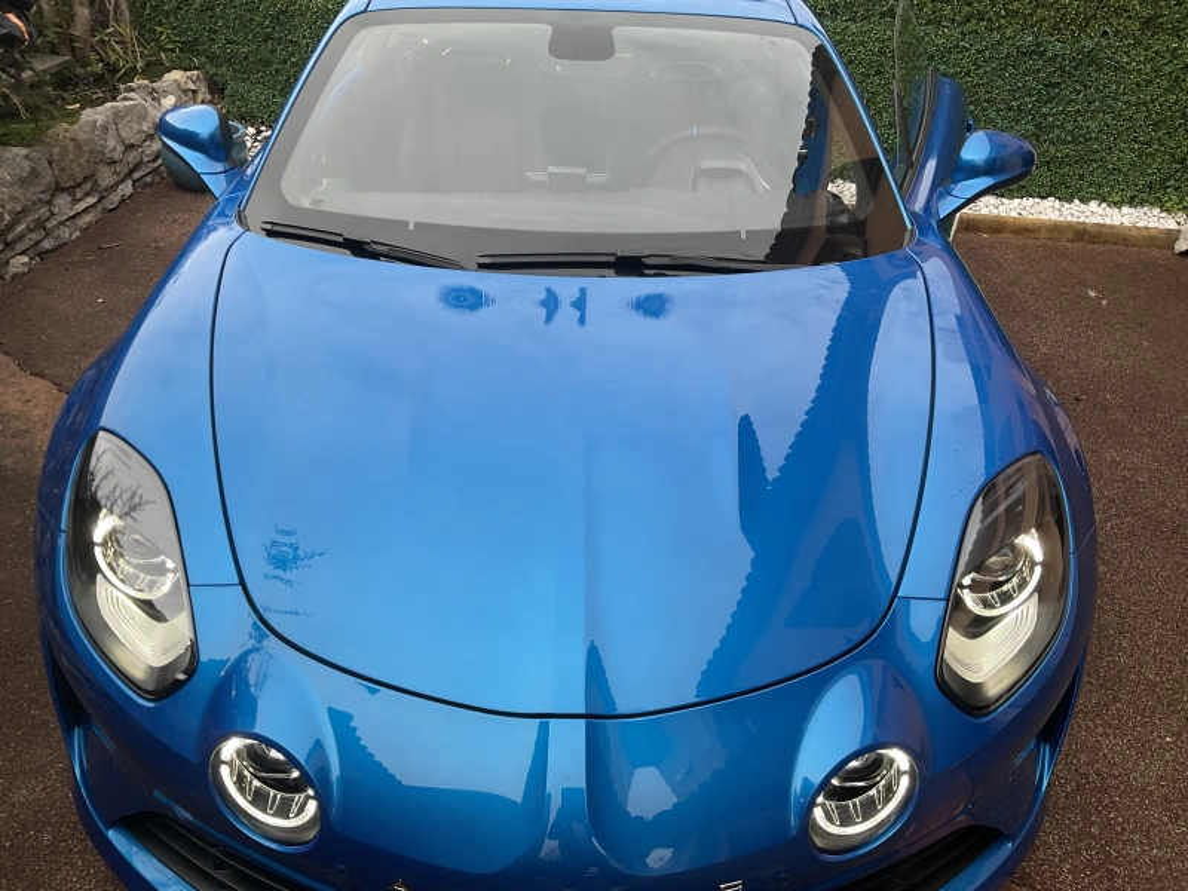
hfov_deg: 61.7
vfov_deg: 48.2
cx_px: 594
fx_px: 995
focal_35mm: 29
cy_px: 446
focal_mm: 3
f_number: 1.8
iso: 20
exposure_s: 1/122
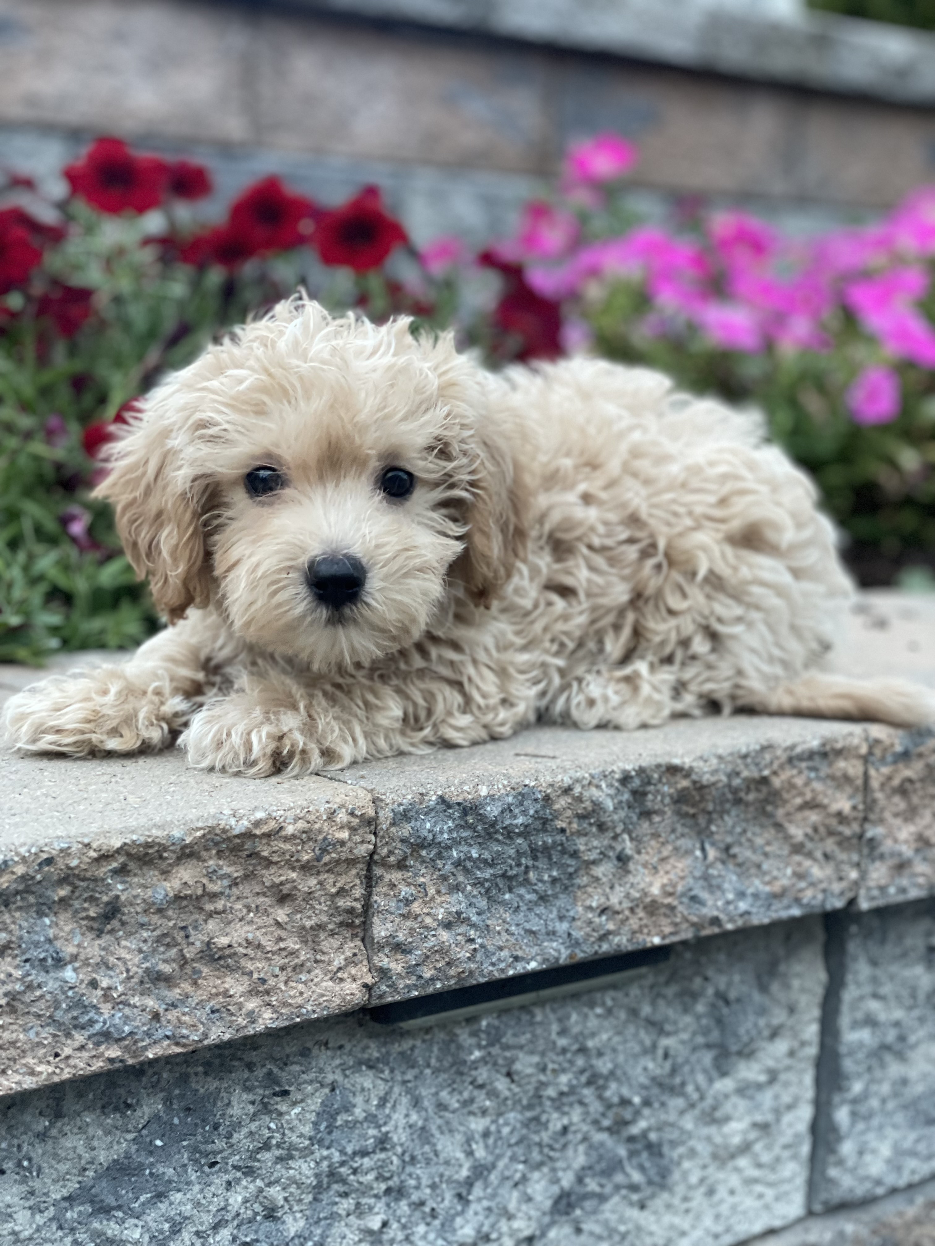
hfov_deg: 28.0
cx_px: 468
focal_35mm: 52
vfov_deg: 36.8
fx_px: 1873
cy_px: 623
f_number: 2
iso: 250
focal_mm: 6
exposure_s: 1/61
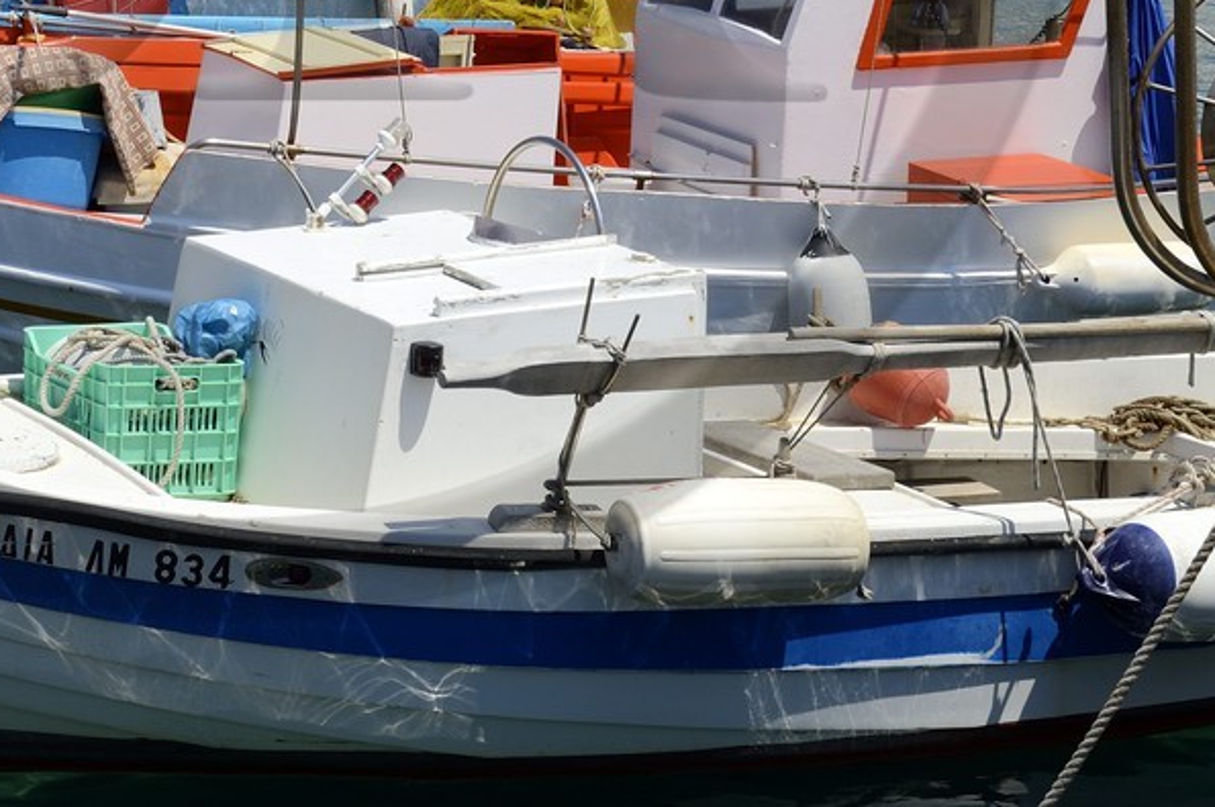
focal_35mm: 113
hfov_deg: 18.0
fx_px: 3809
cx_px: 237
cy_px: -231
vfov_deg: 11.8
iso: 200
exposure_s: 1/320
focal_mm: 42
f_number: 13
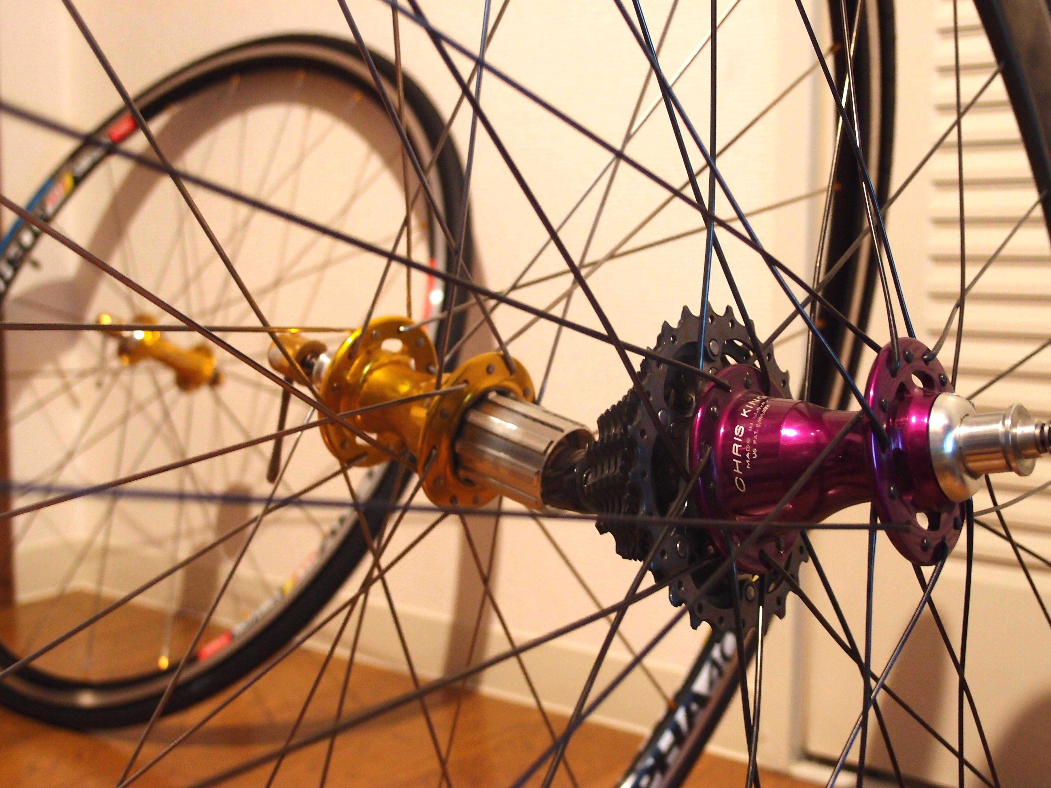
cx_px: 526
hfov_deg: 45.8
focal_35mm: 41
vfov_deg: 35.1
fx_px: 1245
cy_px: 394
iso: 200
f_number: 2
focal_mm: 8.99
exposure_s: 1/8
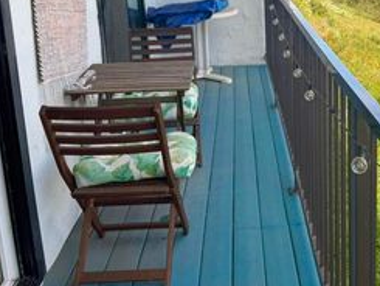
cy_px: 57
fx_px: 538
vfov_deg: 29.0
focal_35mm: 49
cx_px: 307
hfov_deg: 37.4
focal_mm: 6.76
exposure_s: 1/281
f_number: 1.78
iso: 64
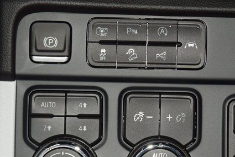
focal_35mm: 158
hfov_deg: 13.0
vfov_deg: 8.7
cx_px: 163
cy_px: 109
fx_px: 1032
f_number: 8
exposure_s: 1/125
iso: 100
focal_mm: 70
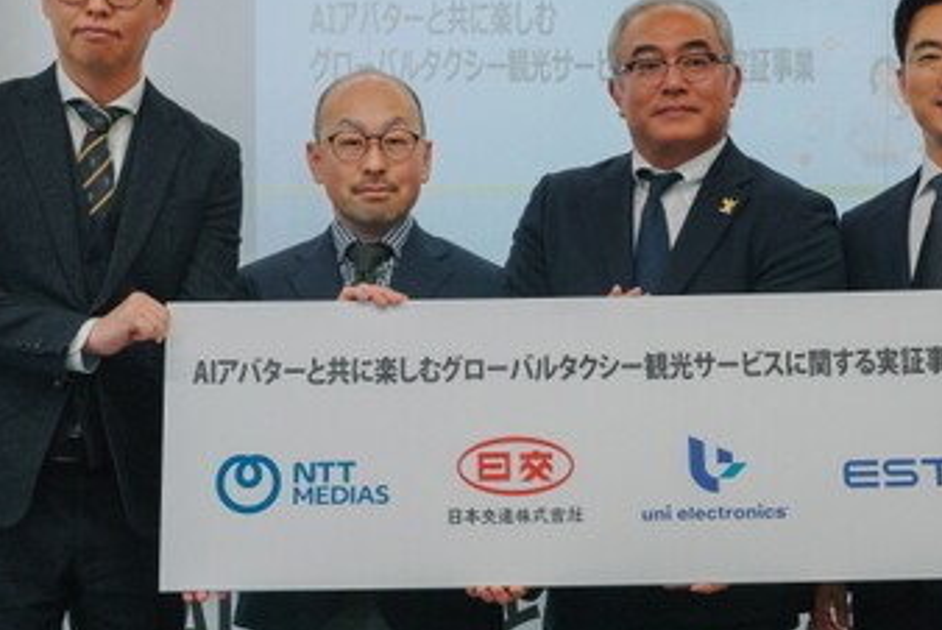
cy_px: 297
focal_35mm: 78
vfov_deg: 17.5
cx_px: 588
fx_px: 2043
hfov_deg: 25.9
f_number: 6.3
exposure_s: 1/160
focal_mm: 44
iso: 1250
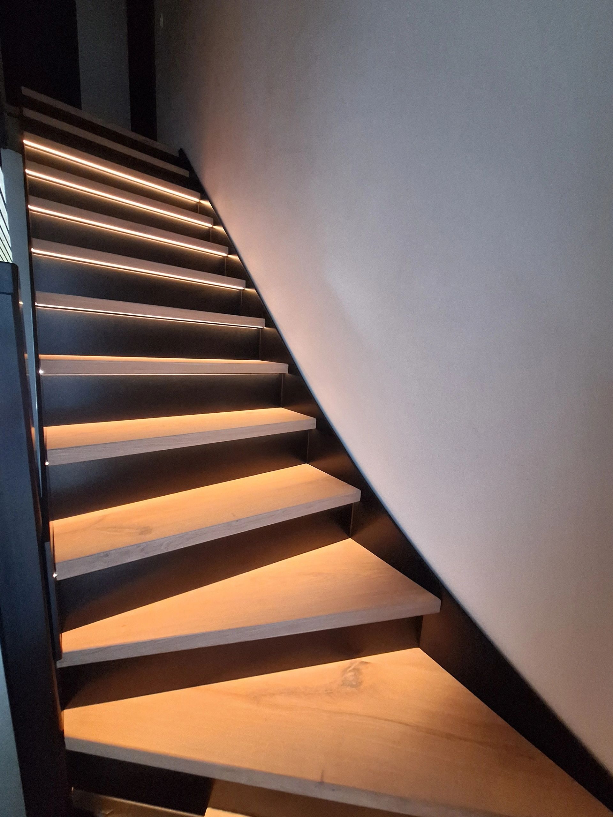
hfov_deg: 89.9
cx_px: 306
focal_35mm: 13
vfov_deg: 106.2
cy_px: 408
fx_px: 307
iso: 640
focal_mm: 1.74
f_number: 2.2
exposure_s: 1/20
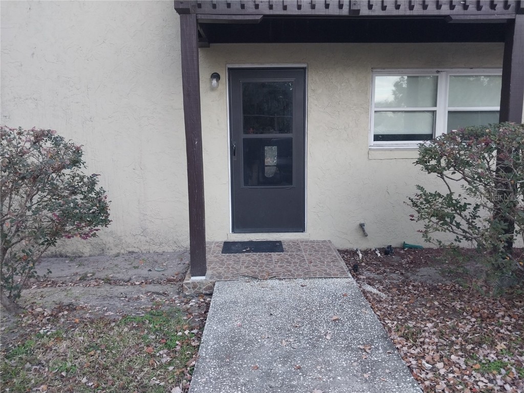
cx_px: 262
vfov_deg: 53.1
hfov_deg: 67.3
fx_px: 394
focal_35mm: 26
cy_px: 196
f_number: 1.8
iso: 50
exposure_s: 1/60
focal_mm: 4
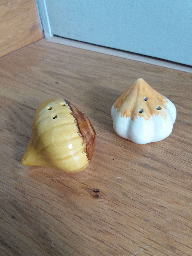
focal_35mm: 28
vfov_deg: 63.4
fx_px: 207
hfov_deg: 49.7
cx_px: 96
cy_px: 128
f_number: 1.9
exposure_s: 1/17
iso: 160
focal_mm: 3.7
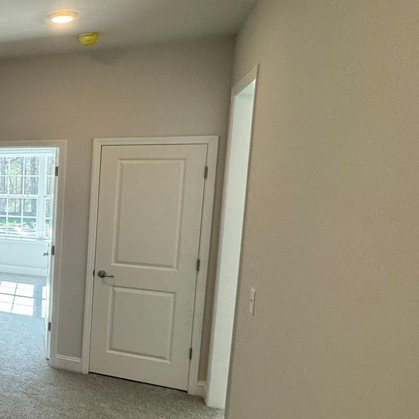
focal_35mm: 35
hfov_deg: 34.4
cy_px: 225
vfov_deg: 47.2
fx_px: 479
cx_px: -117
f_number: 2.2
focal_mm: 2.22
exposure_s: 1/120
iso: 160
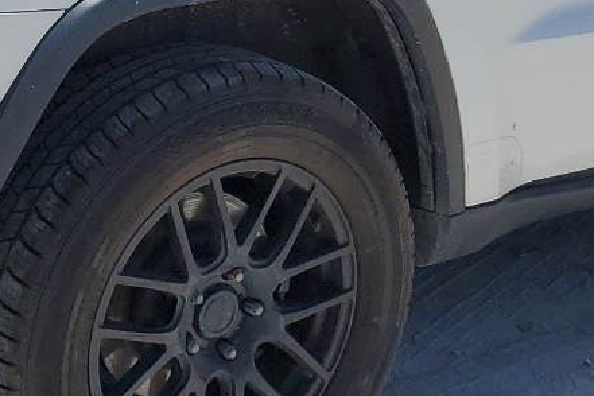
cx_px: 319
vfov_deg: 13.6
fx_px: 1617
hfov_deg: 20.8
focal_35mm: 98
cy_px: -79
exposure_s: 1/5000
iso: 50
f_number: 1.5
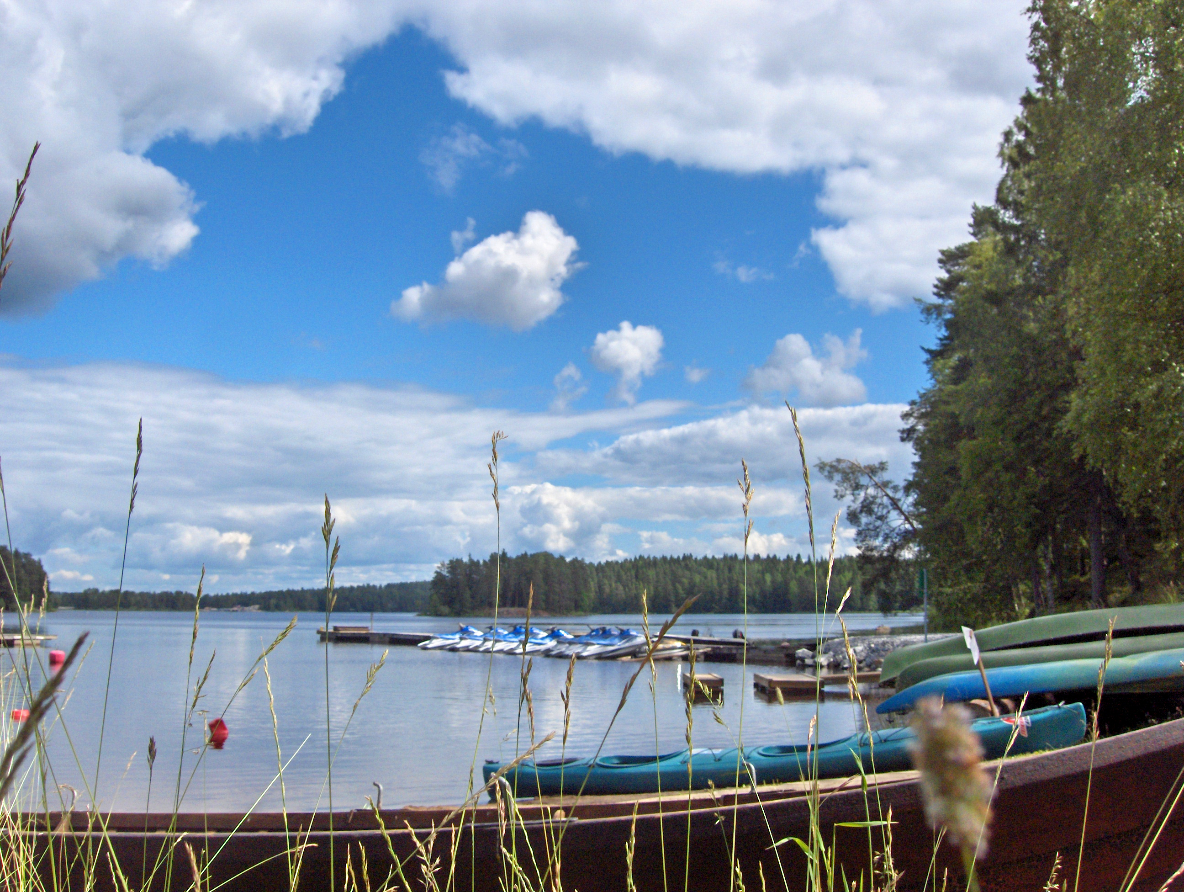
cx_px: 592
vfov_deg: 36.9
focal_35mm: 39
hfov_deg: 47.8
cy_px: 446
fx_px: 1336
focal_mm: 8
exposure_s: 1/1250
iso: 100
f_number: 4.8
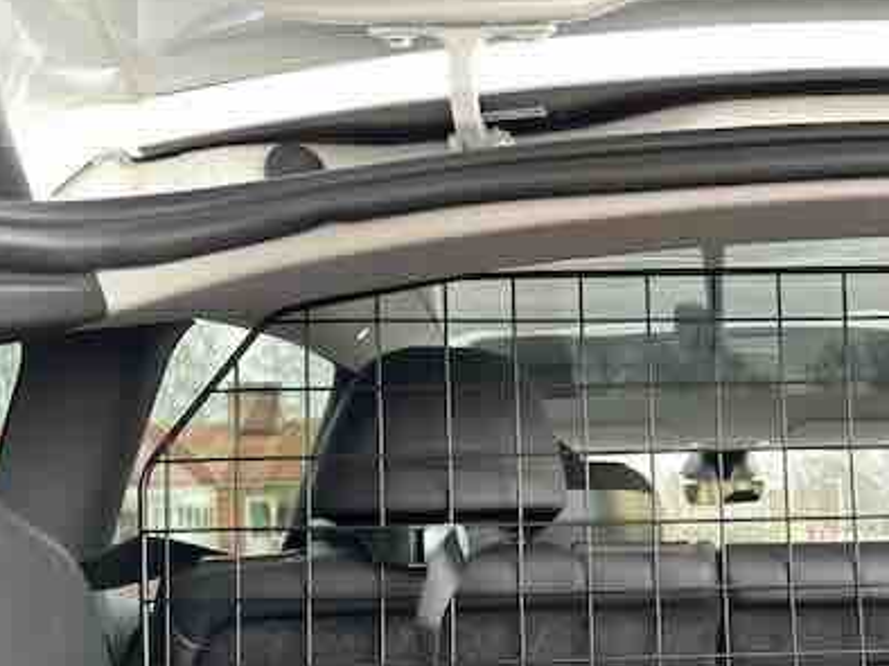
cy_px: 526
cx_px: 697
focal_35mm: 39
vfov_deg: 35.7
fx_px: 1001
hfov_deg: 45.7
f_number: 1.78
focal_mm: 6.86
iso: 250
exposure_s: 1/79
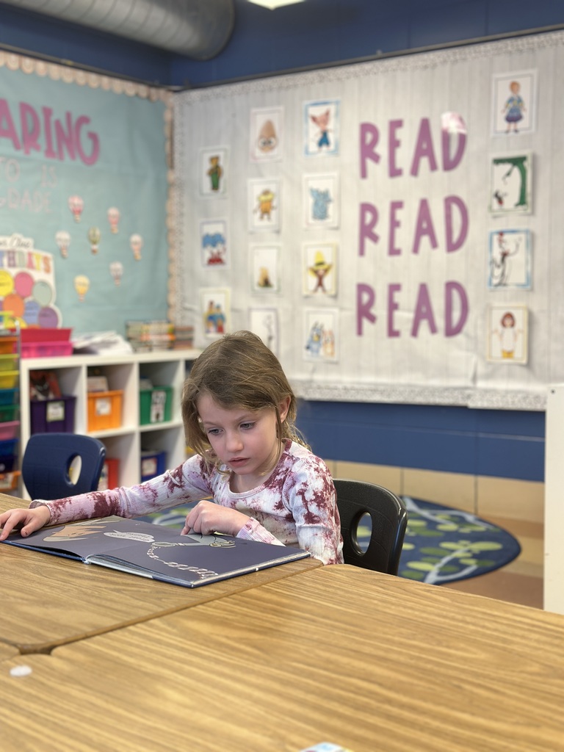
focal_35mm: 48
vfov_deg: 39.7
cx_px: 282
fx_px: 1043
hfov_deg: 30.3
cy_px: 376
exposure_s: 1/60
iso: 100
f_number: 1.78
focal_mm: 6.86
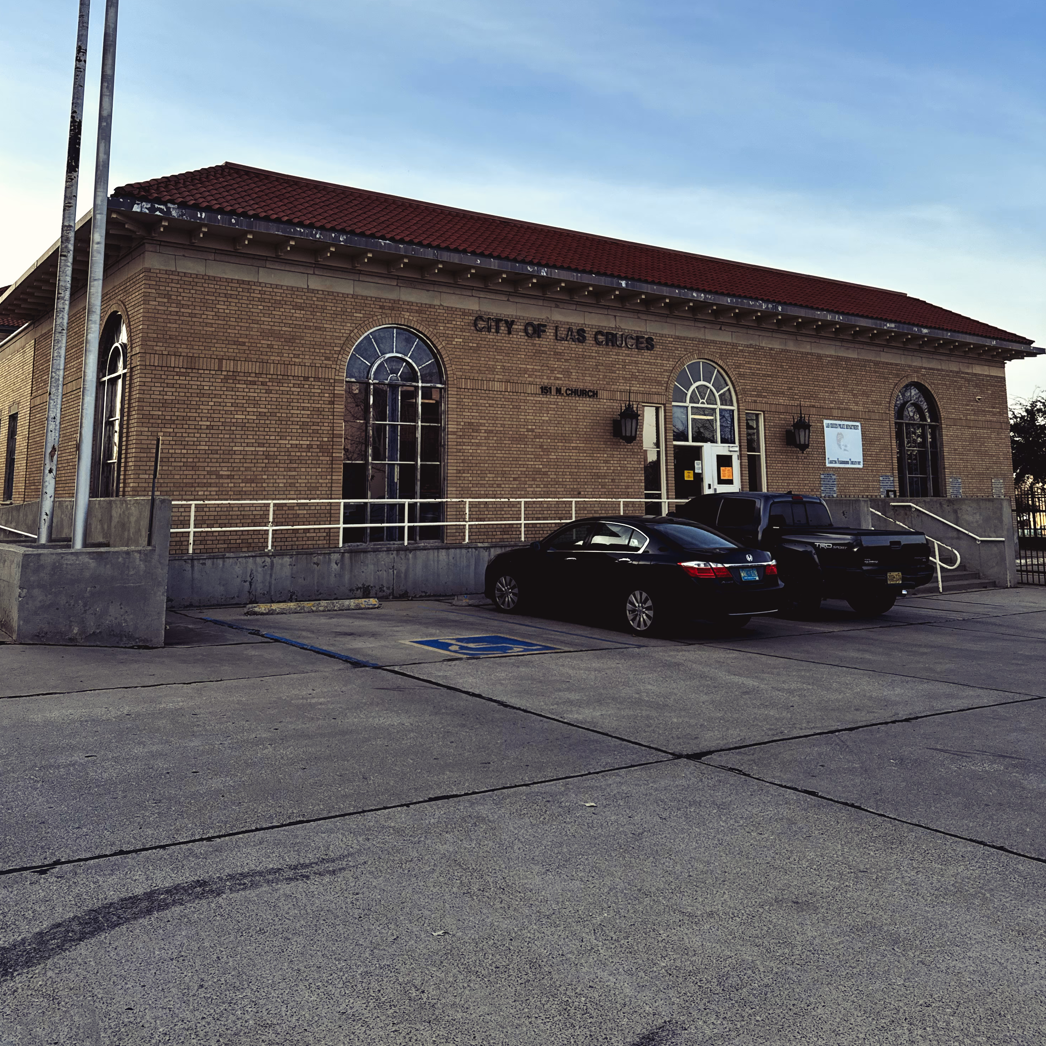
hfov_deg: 55.6
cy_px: 336
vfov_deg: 54.3
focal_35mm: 29
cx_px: 511
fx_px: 991
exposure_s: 1/1637
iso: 80
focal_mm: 6.76
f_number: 1.78
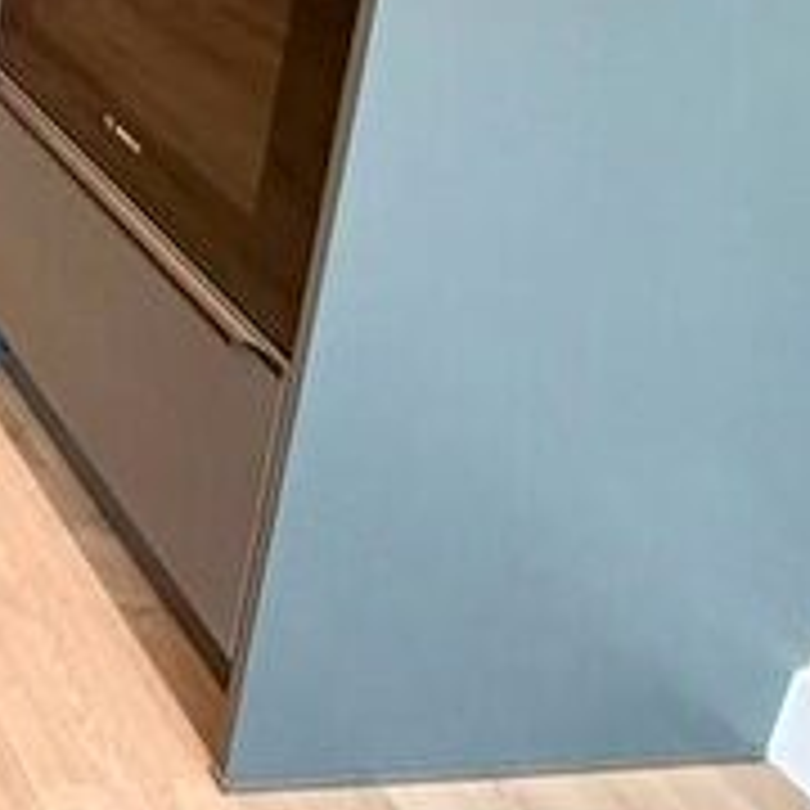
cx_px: -554
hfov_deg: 23.5
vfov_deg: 27.7
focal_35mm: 48
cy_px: -308
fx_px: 1271
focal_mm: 2.22
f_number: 2.2
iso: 200
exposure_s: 1/100
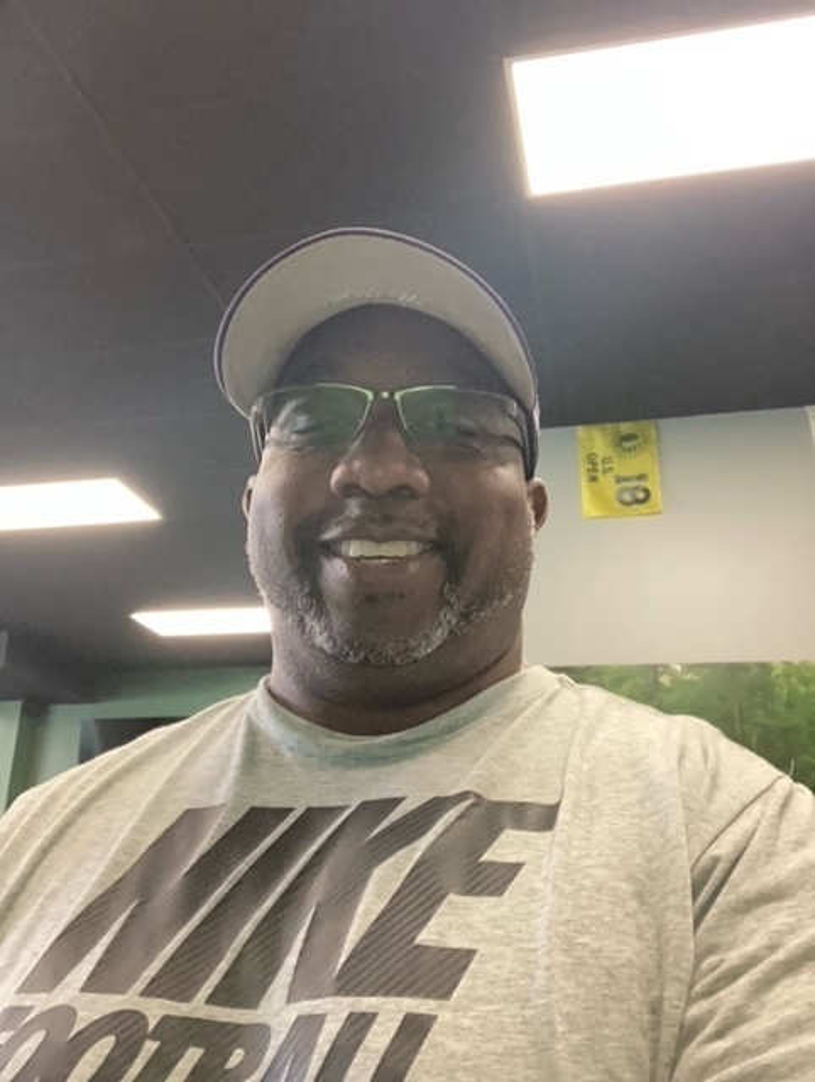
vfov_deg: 56.7
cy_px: 541
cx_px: 408
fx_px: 1002
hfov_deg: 44.3
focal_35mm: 32
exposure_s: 1/40
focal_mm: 2.87
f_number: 2.2
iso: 640
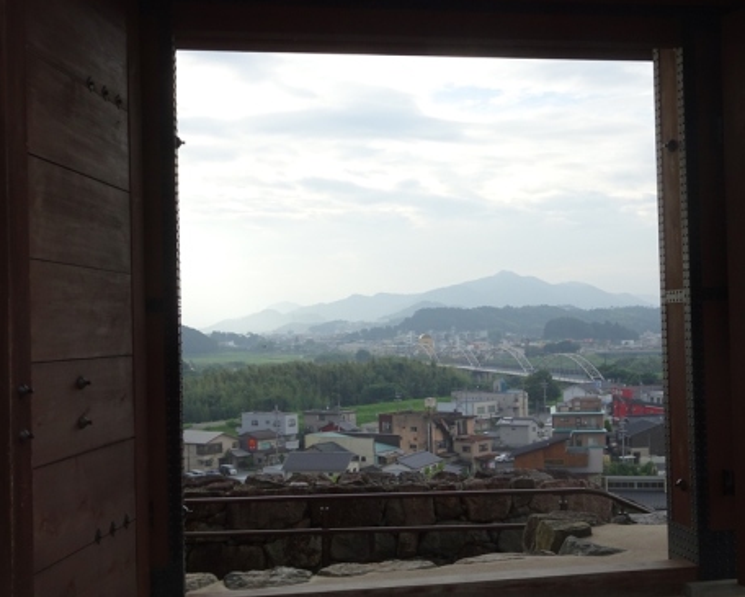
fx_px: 1014
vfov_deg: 32.8
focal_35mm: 46
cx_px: 405
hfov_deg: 40.3
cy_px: 305
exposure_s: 1/250
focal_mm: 7.3
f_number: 4
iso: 80
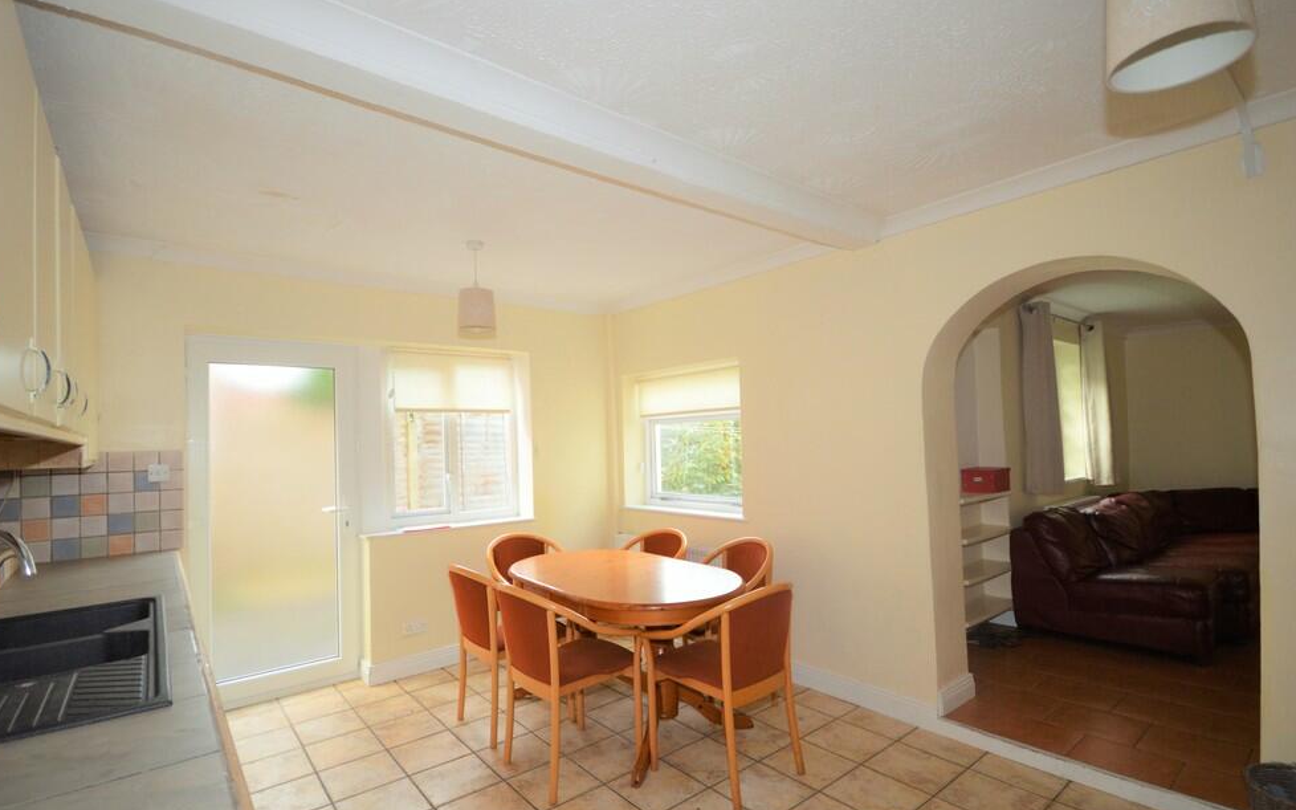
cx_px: 619
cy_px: 426
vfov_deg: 71.2
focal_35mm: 16
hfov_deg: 97.8
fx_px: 565
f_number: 4
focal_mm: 10
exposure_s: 1/60
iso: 400
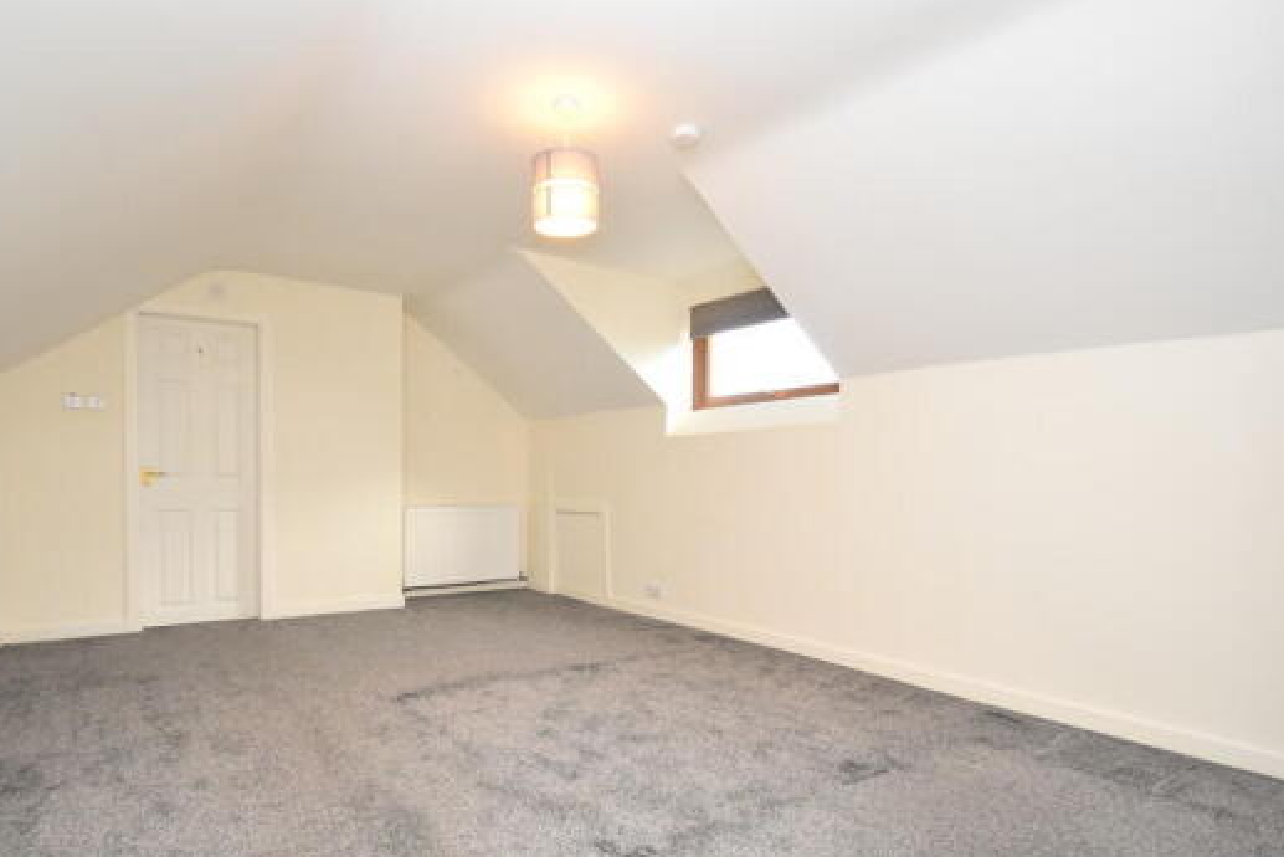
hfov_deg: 86.4
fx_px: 678
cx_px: 555
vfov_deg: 64.2
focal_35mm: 19
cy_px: 498
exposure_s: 1/125
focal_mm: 10
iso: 1600
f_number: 4
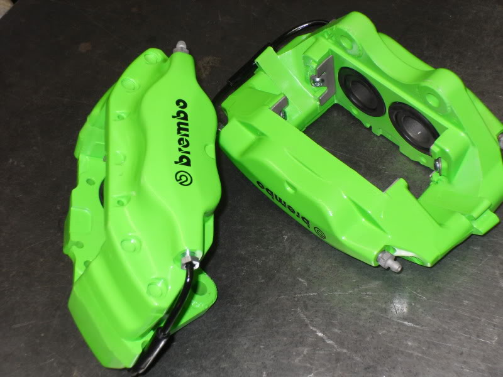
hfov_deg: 26.0
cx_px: 252
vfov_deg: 19.6
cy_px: 188
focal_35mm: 75
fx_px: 1090
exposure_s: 1/90
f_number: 4.9
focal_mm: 16.1
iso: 200
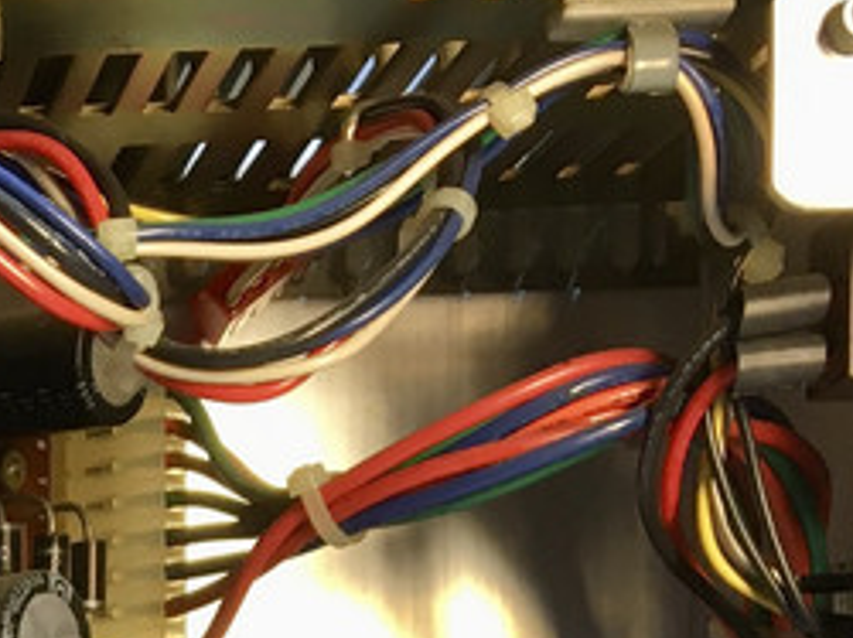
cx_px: -466
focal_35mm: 124
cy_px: 1314
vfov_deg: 10.8
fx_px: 3053
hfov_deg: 14.7
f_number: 2.2
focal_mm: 4.15
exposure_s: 1/33
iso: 32
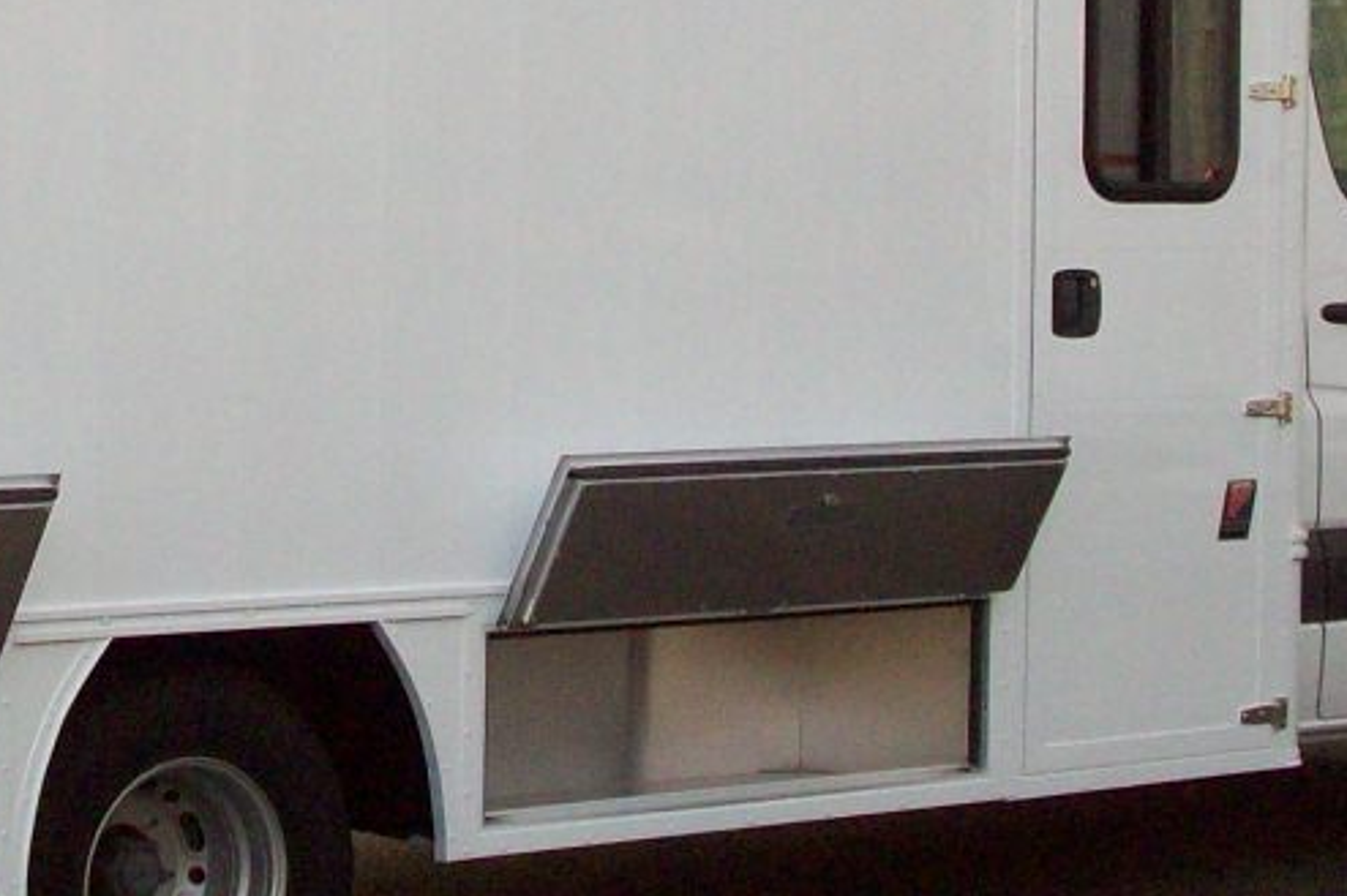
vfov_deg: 11.0
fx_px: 4638
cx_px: 224
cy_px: 114
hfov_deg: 16.4
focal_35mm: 124
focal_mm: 7.6
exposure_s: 1/236
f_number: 3.1
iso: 200
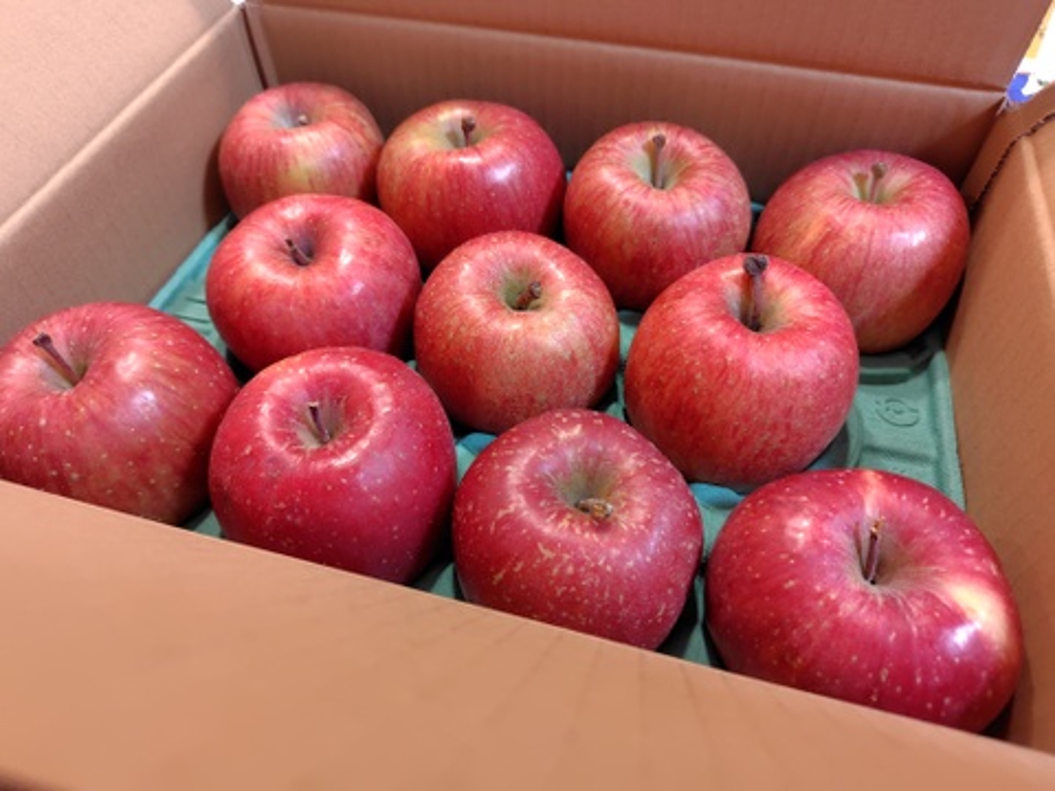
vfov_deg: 58.9
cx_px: 528
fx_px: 701
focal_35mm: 23
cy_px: 396
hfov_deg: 73.9
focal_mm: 5.6
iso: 672
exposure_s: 1/60
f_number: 1.9
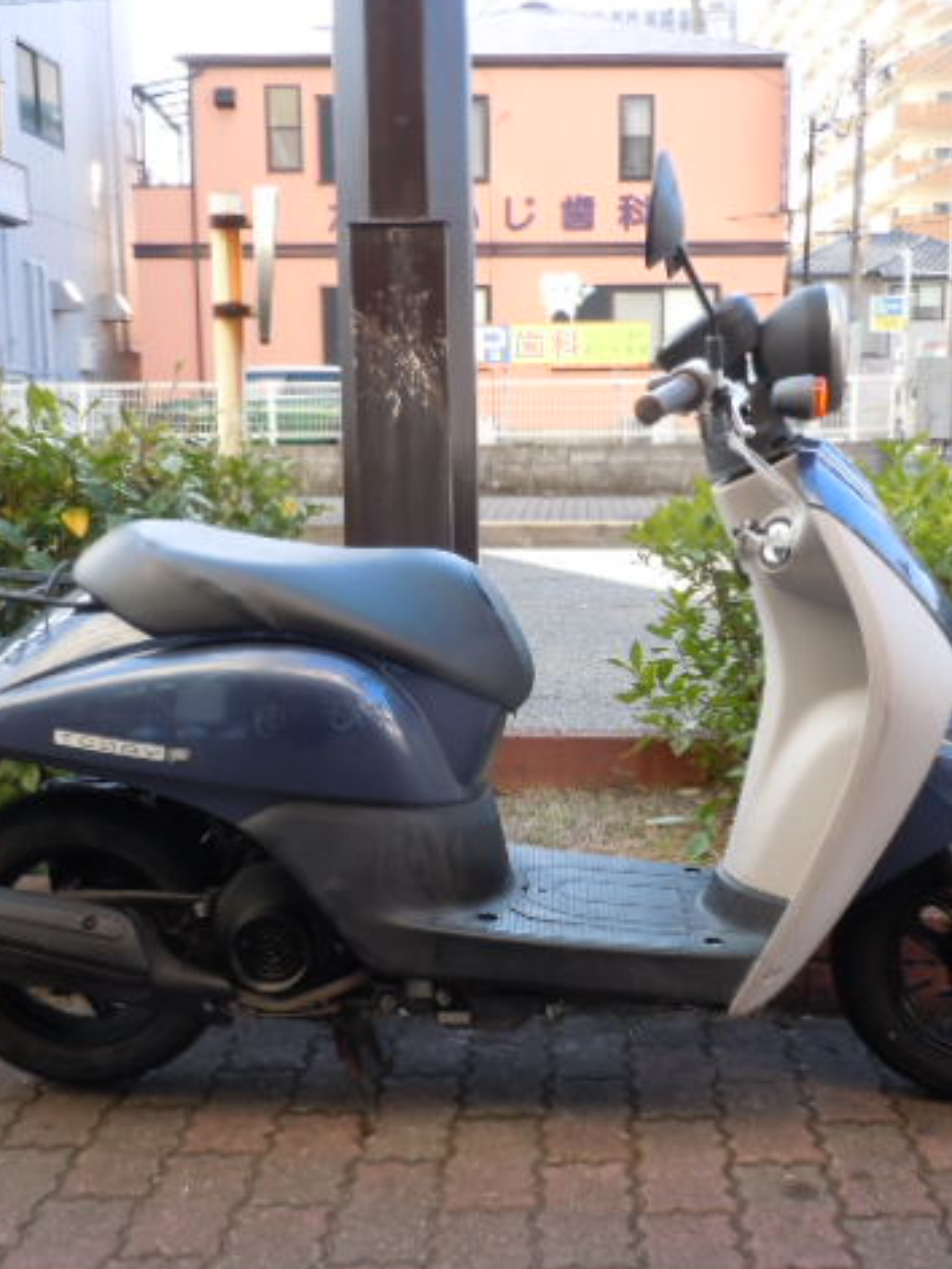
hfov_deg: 37.7
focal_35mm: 38
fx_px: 1393
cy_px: 632
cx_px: 479
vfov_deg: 49.0
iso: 100
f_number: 3.7
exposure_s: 1/80
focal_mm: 5
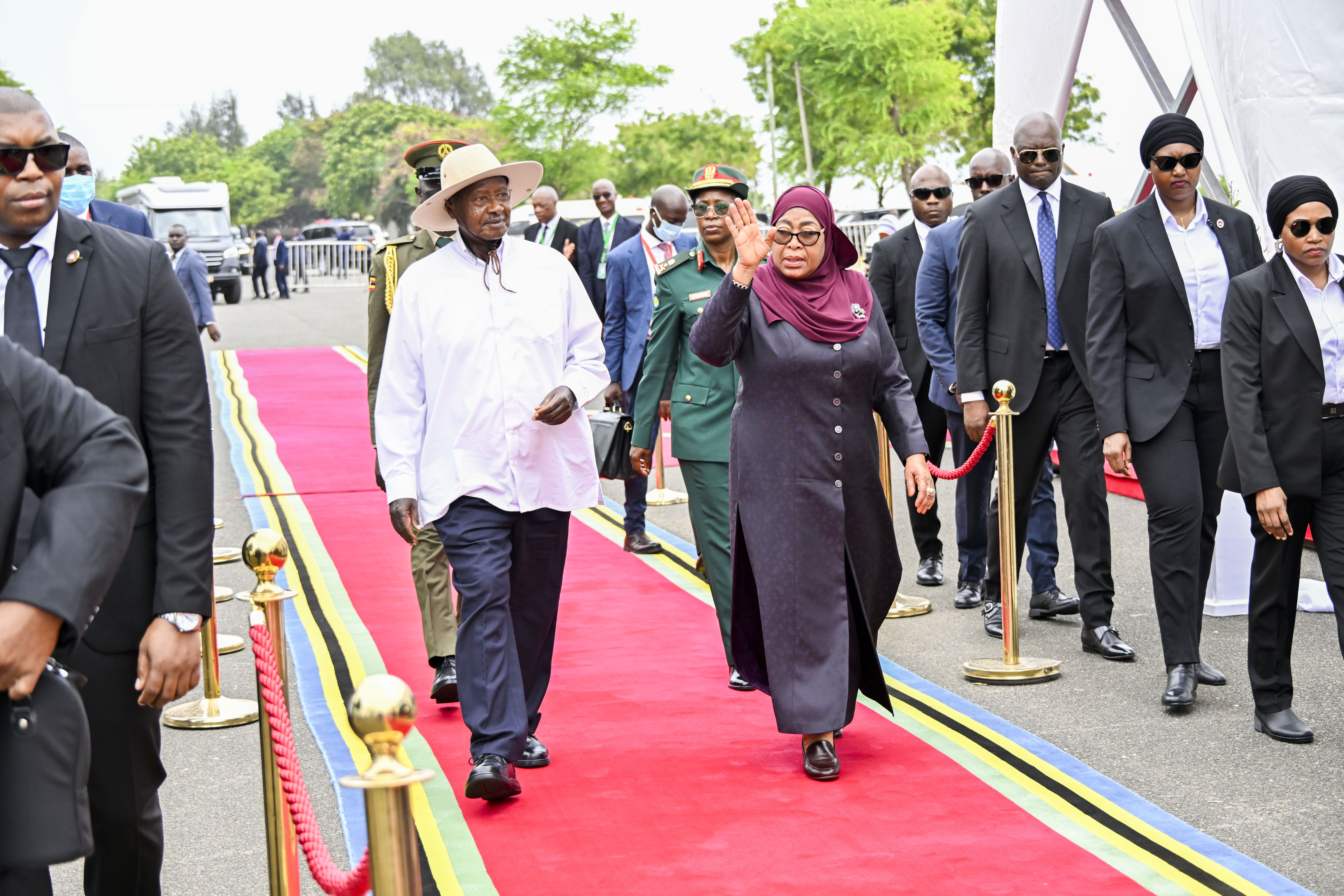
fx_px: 2464
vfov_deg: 20.6
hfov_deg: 30.5
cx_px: 672
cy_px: 448
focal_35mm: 66
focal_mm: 66
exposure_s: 1/1250
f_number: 6
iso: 1100
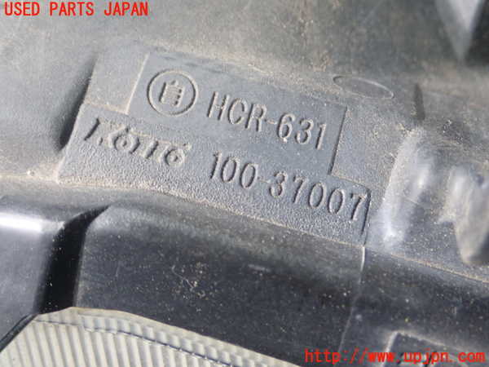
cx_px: 244
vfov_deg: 29.7
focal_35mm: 49
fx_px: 692
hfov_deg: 38.9
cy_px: 184
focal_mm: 8.99
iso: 250
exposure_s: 1/50
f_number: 3.2
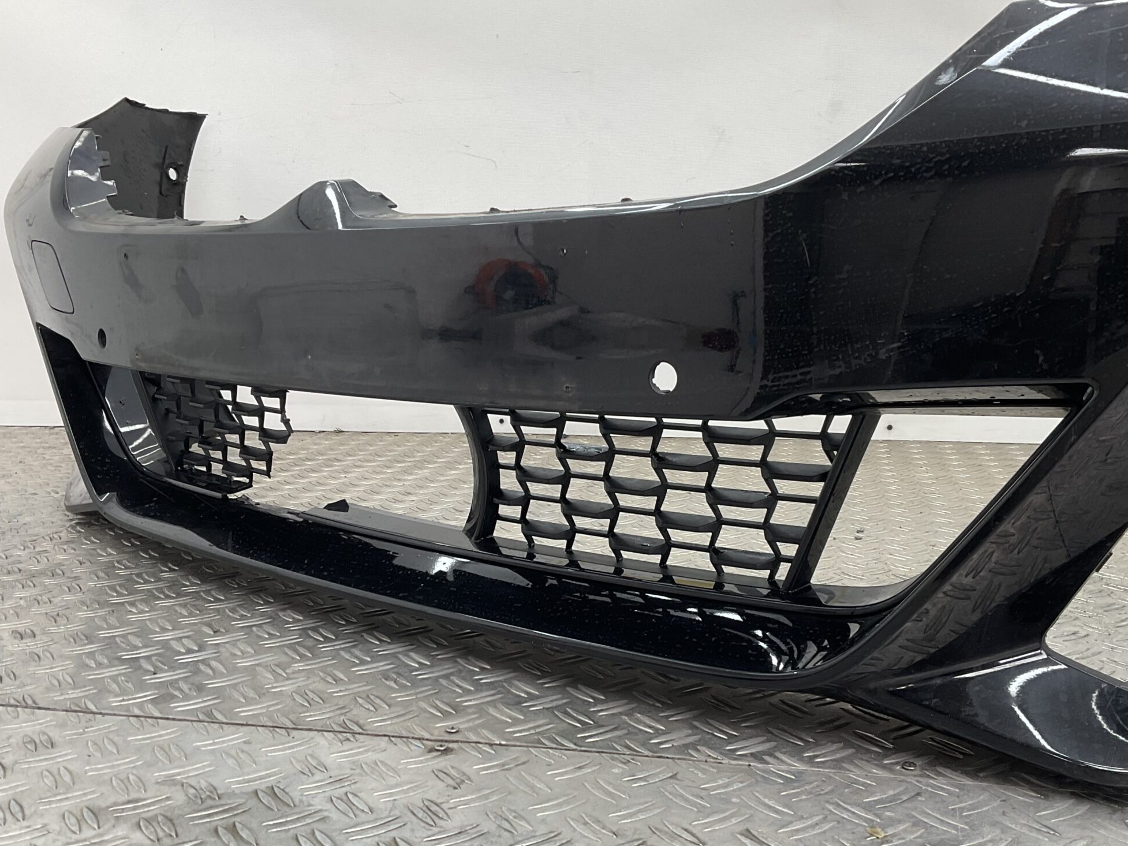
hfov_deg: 49.0
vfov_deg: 37.7
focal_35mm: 38
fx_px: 1238
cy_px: 475
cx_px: 561
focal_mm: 3
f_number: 1.8
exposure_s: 1/120
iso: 32
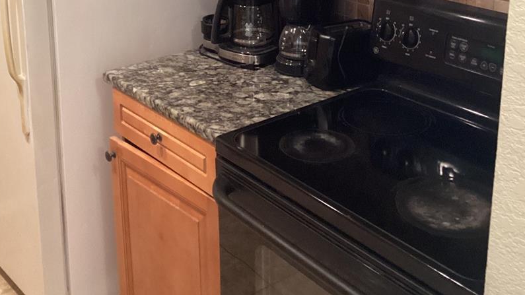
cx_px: 234
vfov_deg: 22.5
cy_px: -5
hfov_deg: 40.5
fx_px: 710
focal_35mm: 51
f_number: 2.4
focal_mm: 3.3
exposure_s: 1/40
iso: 320
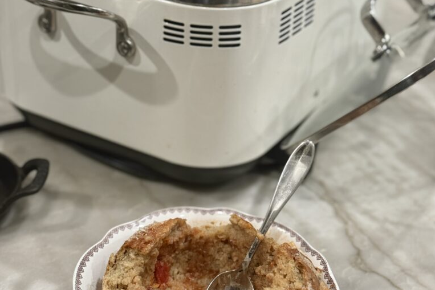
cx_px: 218
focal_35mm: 67
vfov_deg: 20.3
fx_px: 810
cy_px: 148
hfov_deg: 30.1
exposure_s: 1/40
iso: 250
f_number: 1.78
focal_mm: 6.76
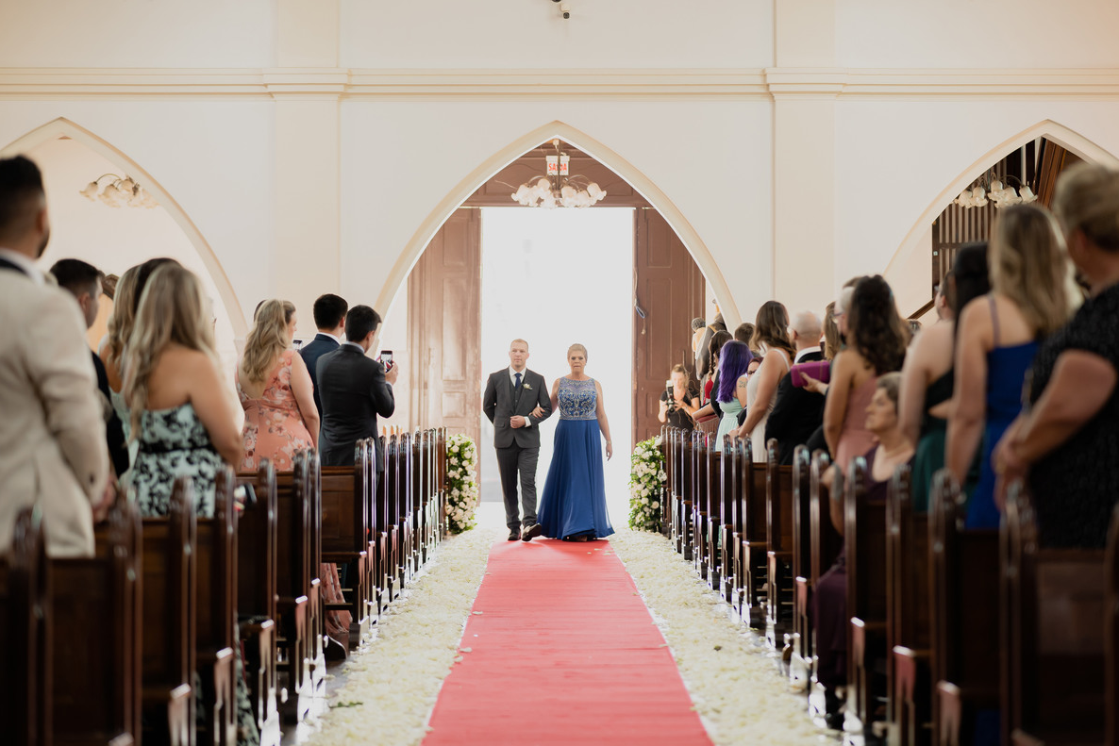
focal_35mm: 86
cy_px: 376
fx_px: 2673
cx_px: 564
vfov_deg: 15.9
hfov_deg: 23.6
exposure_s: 1/200
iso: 800
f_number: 2
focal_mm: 85
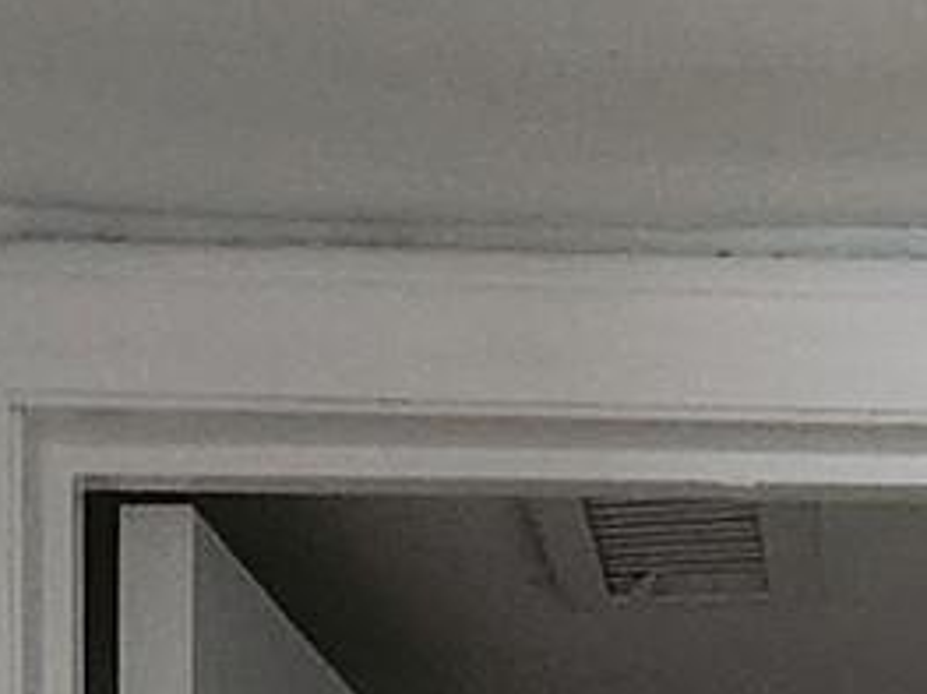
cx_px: 881
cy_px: 2501
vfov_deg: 6.9
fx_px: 4791
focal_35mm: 179
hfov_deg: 11.0
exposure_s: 1/120
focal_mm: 5.4
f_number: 1.8
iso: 640
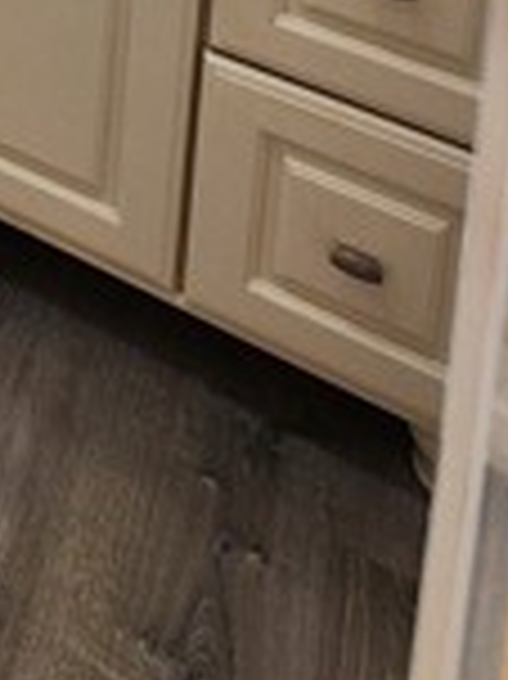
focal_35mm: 55
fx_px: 1078
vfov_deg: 20.2
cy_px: -630
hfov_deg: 20.2
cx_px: -373
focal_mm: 2.2
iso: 100
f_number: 2.2
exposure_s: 1/60
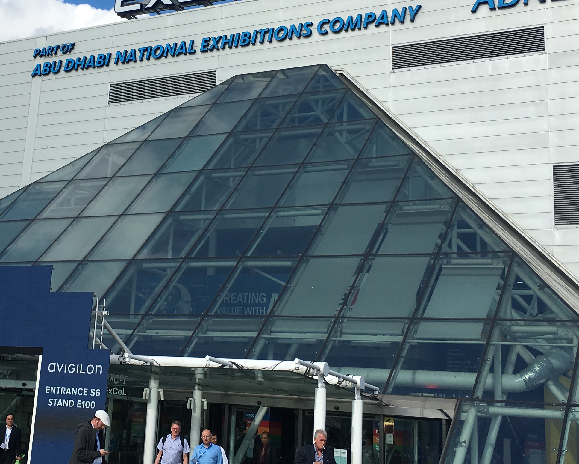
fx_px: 1011
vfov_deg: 25.6
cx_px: 161
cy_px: 135
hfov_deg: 31.5
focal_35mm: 59
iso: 25
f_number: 2.2
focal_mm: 4.15
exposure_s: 1/2024
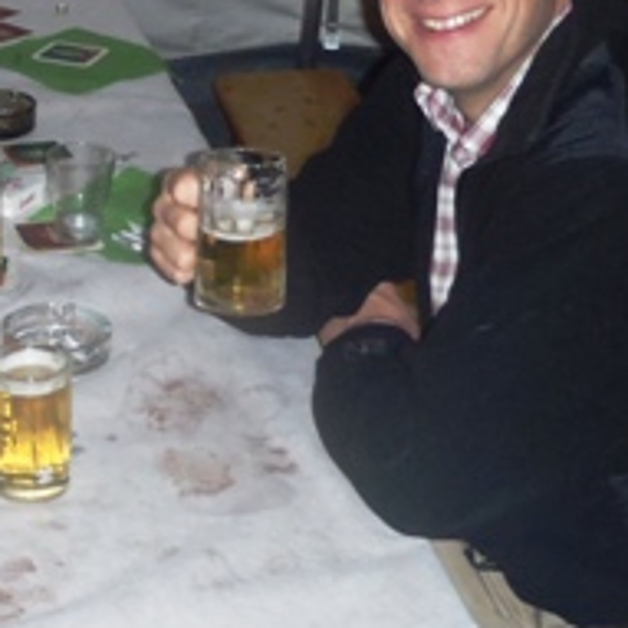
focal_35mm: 83
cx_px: 26
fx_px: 1704
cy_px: 161
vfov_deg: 20.7
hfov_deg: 20.3
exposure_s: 1/30
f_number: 3.5
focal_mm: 5
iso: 160
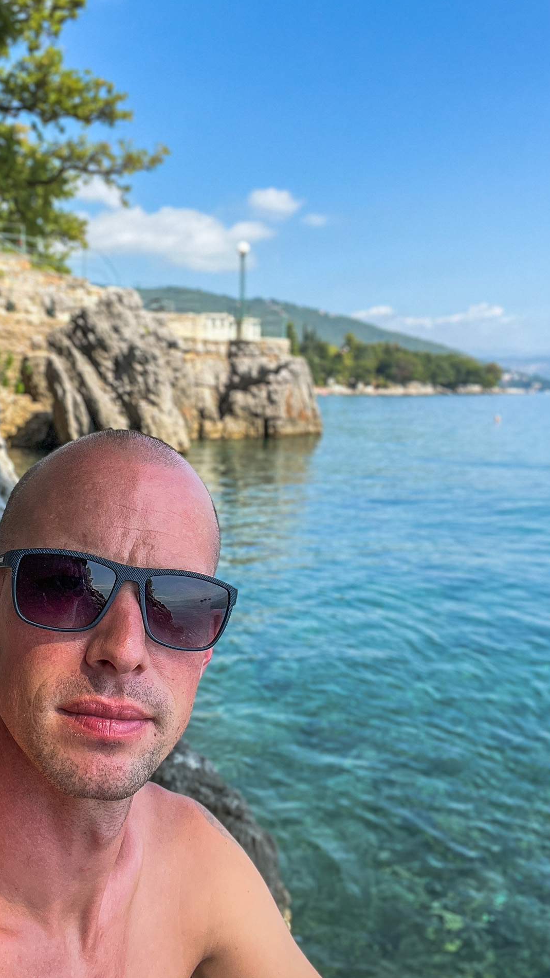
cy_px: 490
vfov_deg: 59.5
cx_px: 203
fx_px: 856
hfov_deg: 35.4
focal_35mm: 33
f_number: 2.2
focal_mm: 2.71
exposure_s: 1/350
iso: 32
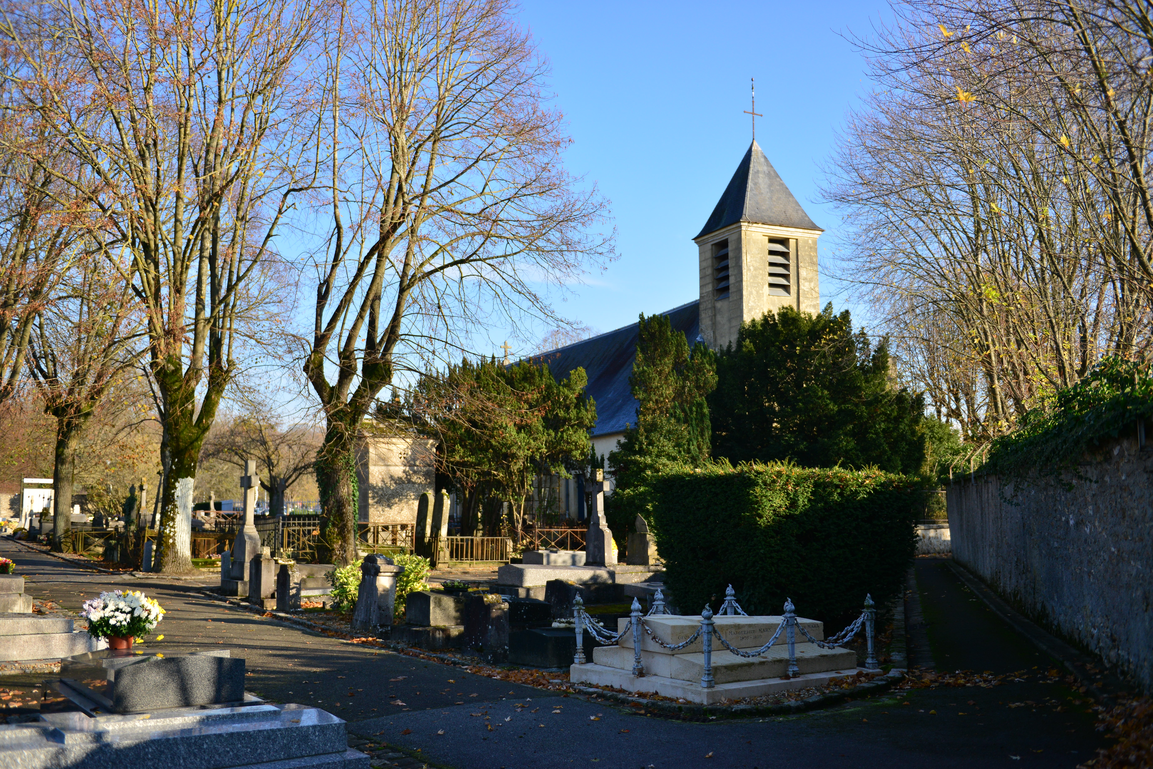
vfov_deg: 37.9
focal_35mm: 35
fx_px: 1121
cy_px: 384
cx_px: 576
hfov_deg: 54.4
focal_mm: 35
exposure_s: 1/4000
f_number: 2.8
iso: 400
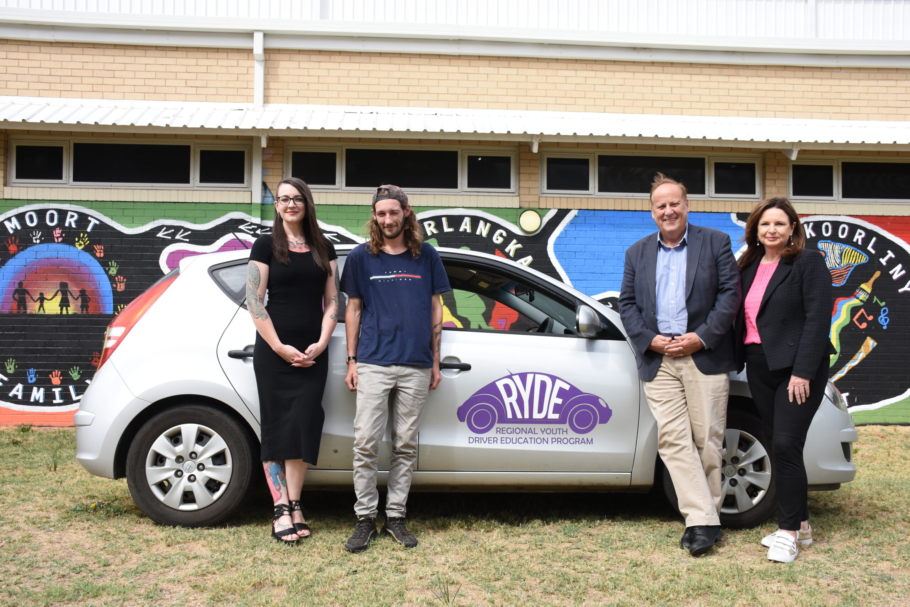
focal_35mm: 34
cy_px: 304
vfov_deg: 38.4
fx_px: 872
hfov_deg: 55.1
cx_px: 455
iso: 250
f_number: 6.3
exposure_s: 1/1000
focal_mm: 23
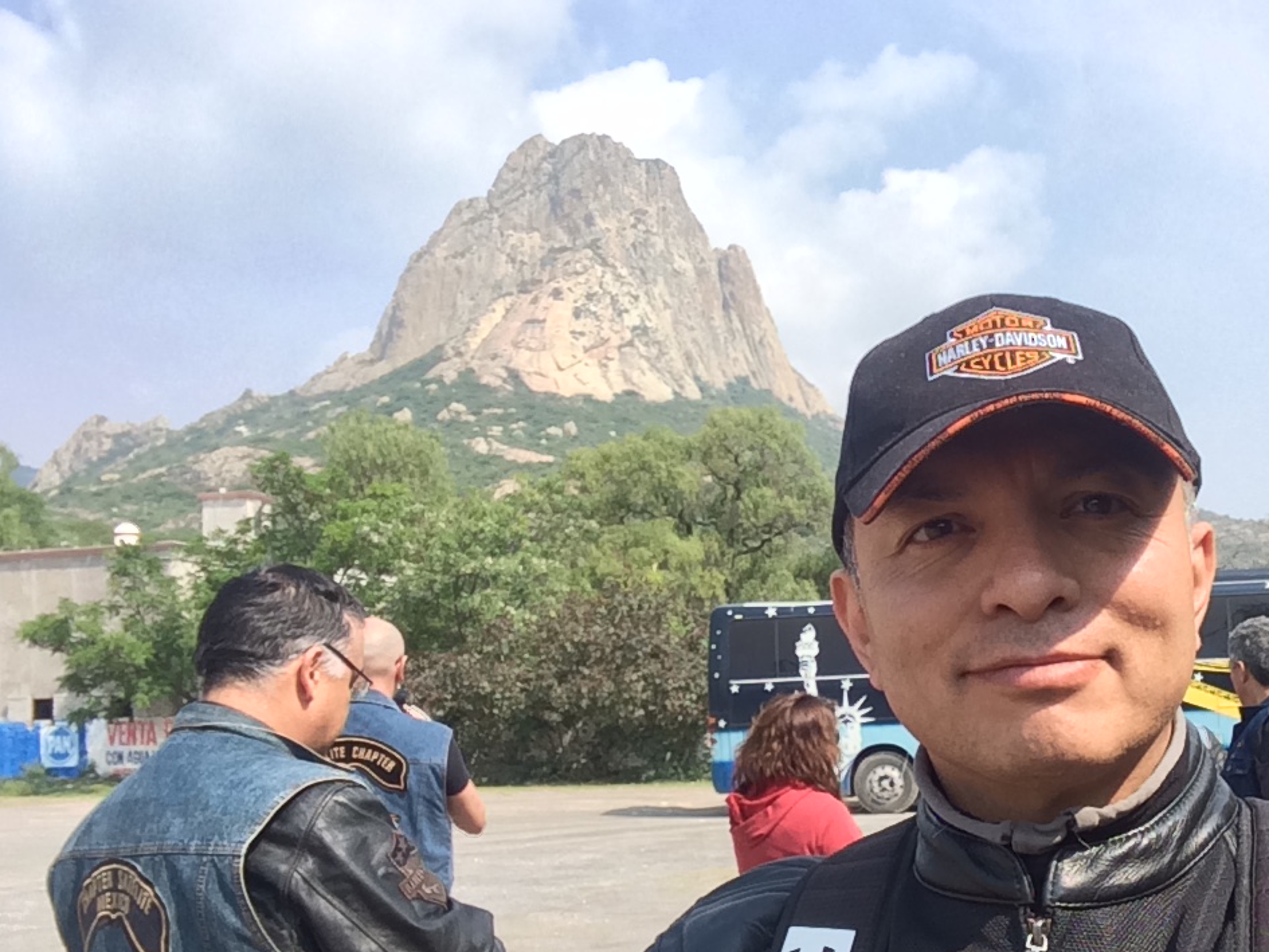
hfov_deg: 44.3
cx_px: 816
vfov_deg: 34.2
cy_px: 591
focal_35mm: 42
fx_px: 1540
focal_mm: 2.15
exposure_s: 1/728
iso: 50
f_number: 2.4
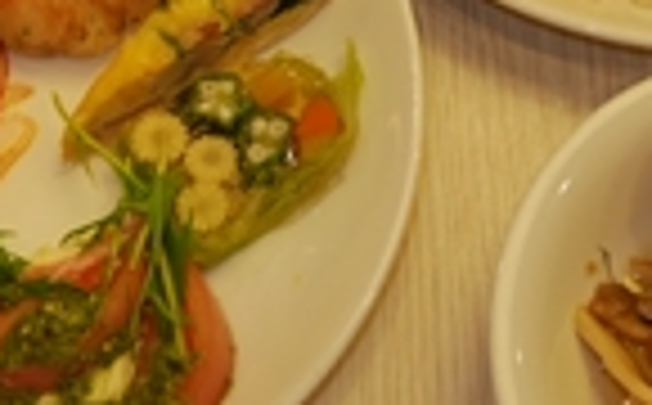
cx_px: 337
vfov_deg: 14.3
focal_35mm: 88
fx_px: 1561
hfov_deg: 23.6
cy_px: -83
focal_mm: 12
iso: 250
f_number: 3.5
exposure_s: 1/50
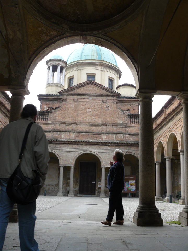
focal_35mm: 36
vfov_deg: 51.4
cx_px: 94
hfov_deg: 39.7
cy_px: 126
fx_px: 261
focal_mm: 6
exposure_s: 1/100
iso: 100
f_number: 3.6
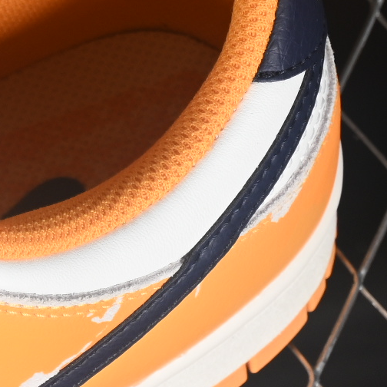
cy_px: 177
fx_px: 4452
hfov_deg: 4.9
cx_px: -423
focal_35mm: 352
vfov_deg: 5.0
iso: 160
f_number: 7.1
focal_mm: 50
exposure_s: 1/80
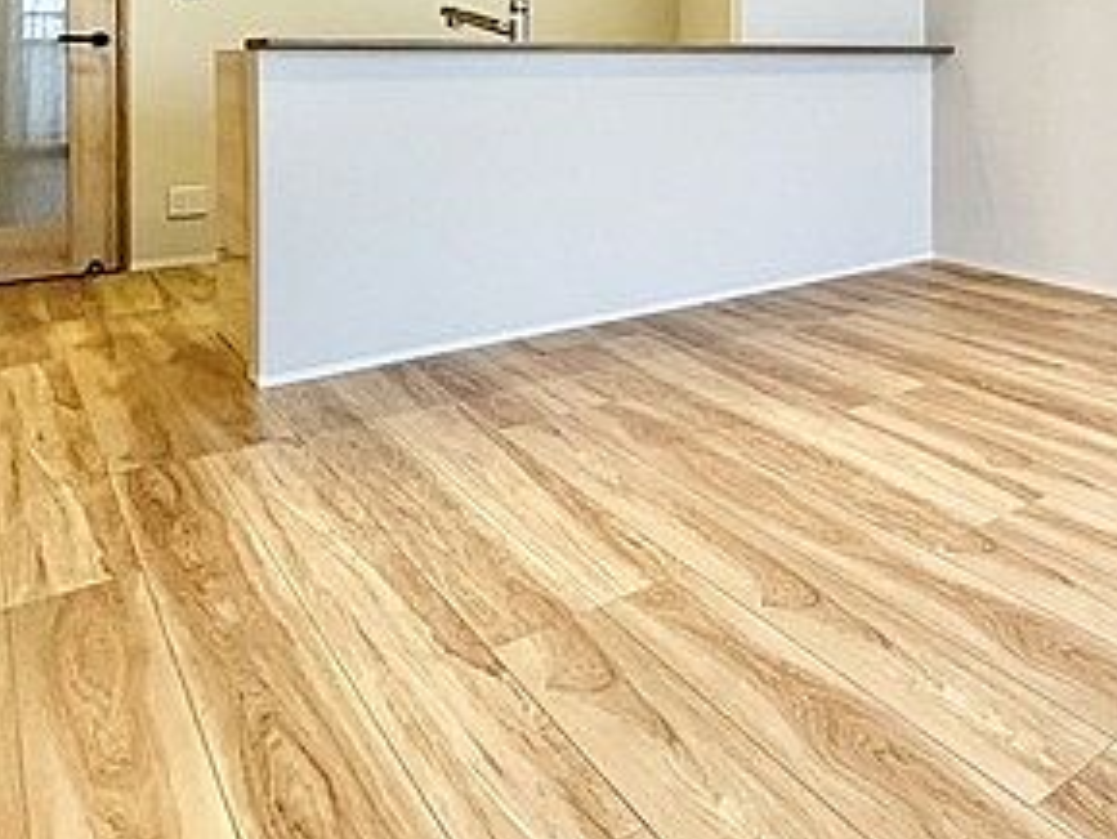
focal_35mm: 31
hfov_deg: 47.0
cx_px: 1152
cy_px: 73
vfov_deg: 41.6
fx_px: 1001
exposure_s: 1/100
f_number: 2.2
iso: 100
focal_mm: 2.22
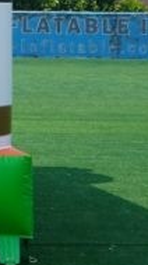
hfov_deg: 7.6
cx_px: -327
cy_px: -43
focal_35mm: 136
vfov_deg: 15.3
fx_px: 951
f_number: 10
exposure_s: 1/160
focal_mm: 16
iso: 100
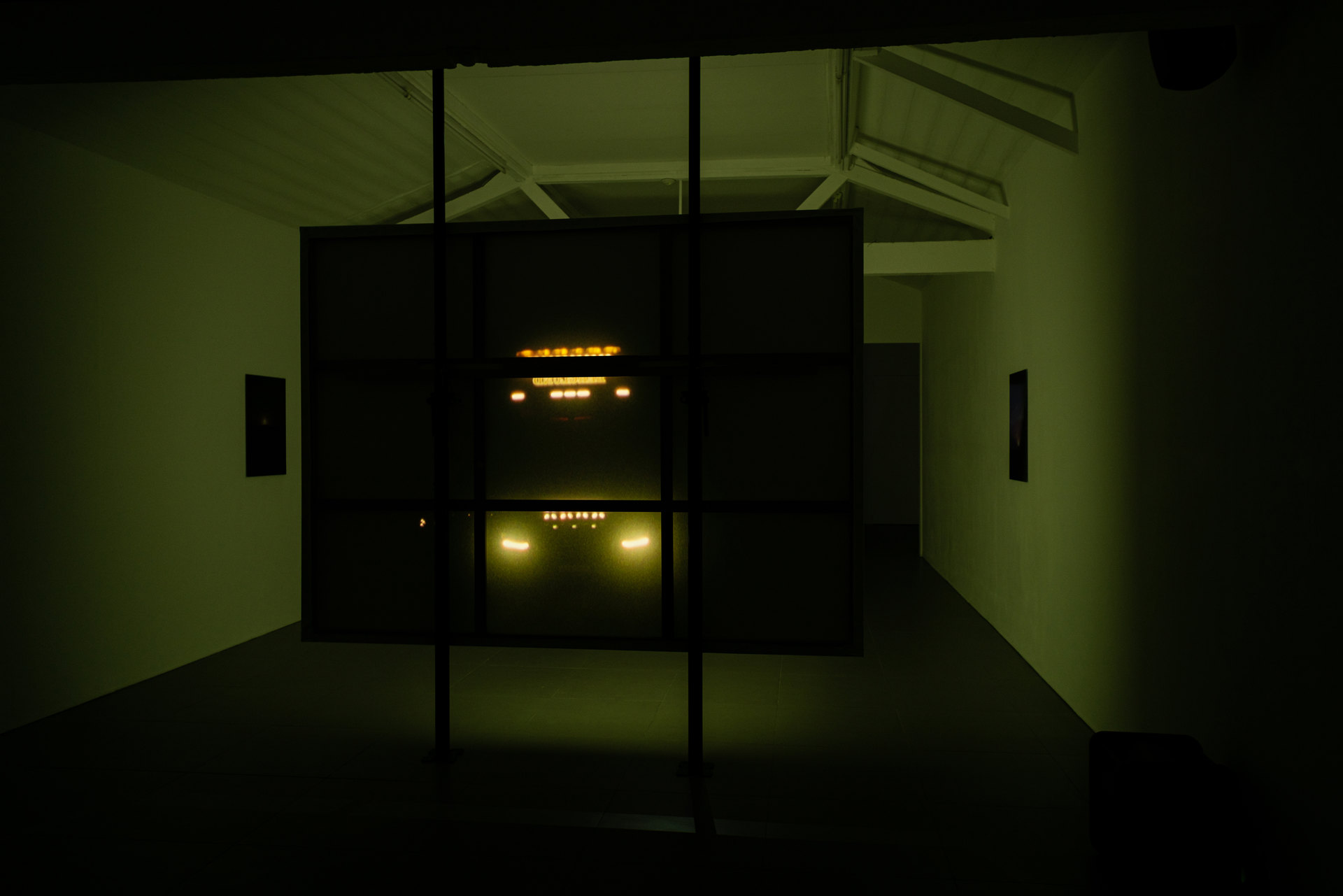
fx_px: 895
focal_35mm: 24
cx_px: 672
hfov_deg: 73.7
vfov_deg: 53.2
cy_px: 448
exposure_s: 4
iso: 100
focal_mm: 24
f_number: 8
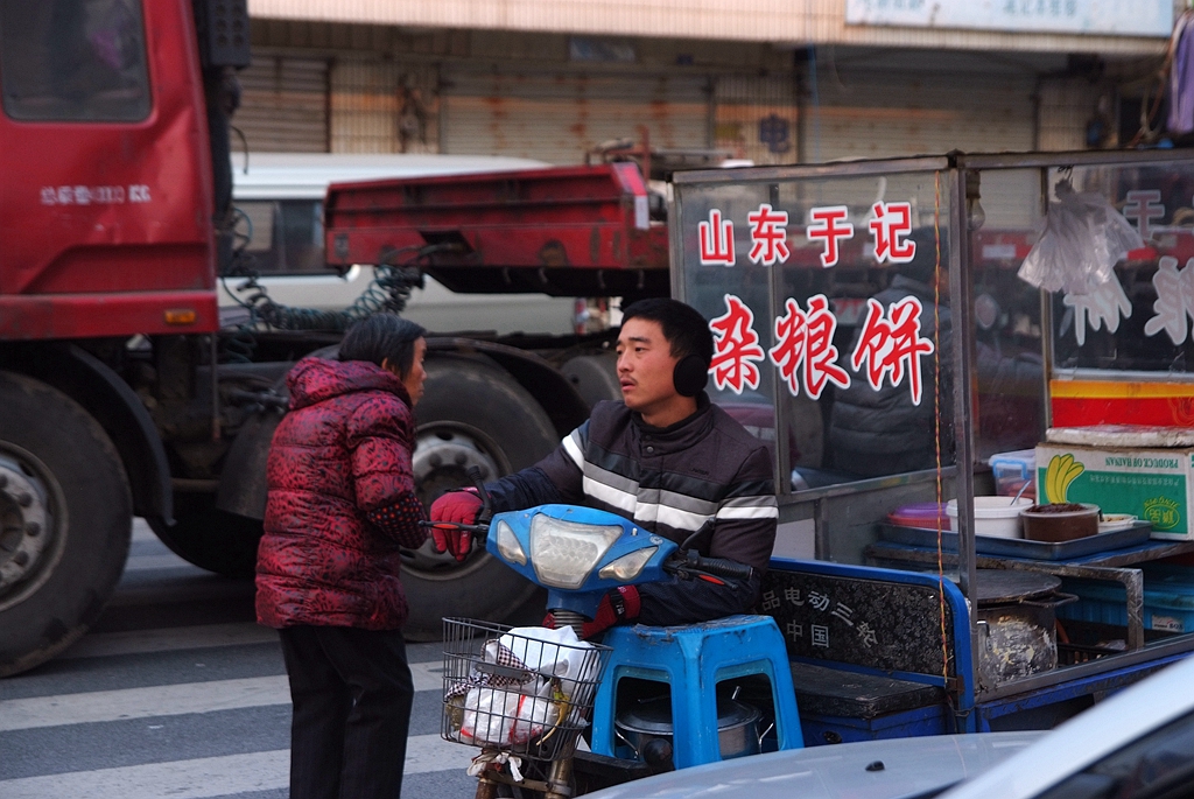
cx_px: 597
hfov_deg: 41.1
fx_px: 1594
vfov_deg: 28.1
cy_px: 400
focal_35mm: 48
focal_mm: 32
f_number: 3.5
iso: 250
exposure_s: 1/350
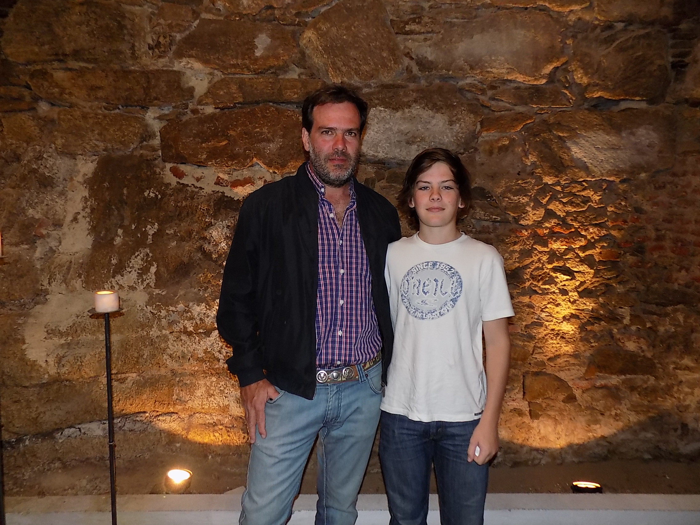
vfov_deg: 58.9
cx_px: 350
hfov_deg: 73.9
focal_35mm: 23
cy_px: 262
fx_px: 465
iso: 200
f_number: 3.1
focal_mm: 4
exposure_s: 1/30
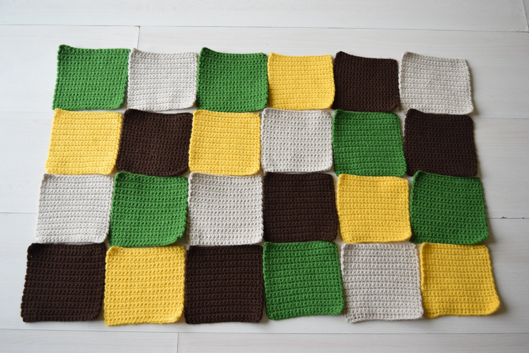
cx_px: 264
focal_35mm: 38
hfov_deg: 51.3
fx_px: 551
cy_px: 176
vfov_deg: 35.5
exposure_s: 1/160
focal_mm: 25
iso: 400
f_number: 4
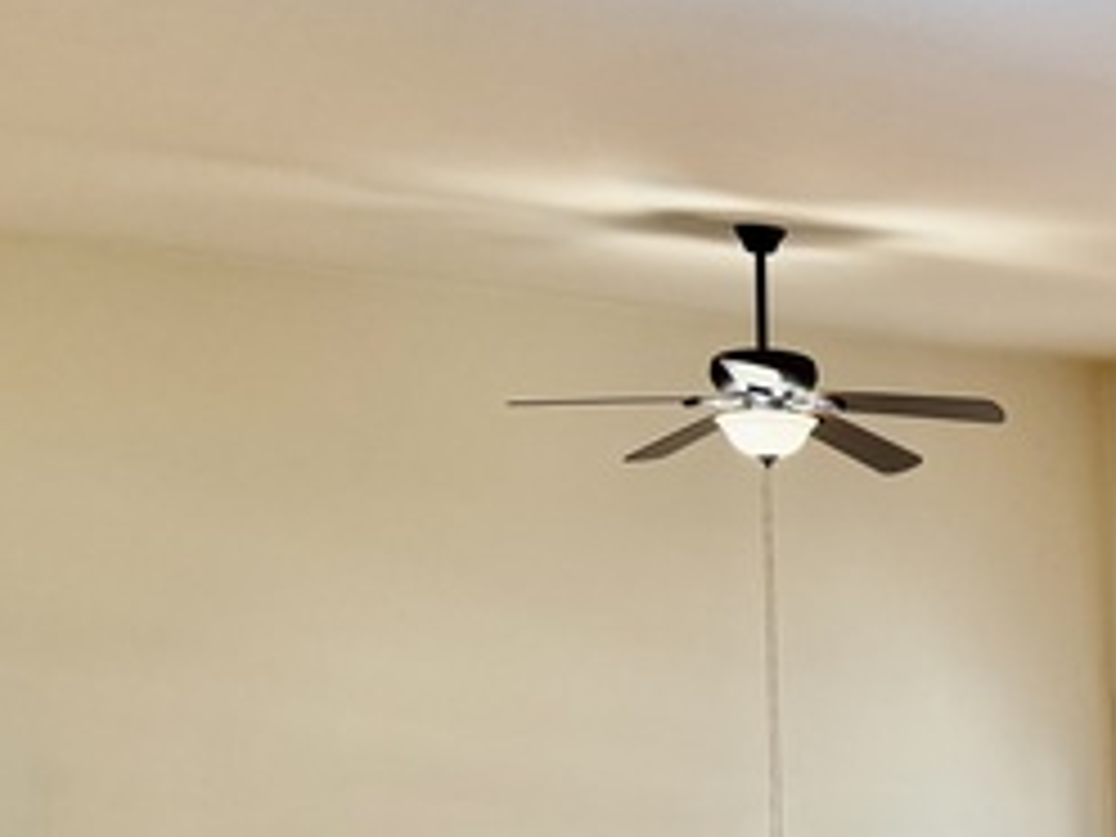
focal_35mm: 62
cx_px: 1138
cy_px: 842
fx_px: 1999
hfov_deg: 29.0
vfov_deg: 22.7
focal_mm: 6.76
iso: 200
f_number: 1.78
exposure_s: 1/146
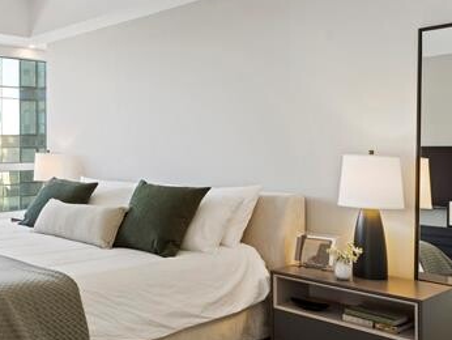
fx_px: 523
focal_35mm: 40
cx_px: 57
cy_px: 150
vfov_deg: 36.0
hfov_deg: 43.3
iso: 100
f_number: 8
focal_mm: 16
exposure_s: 1/1.67
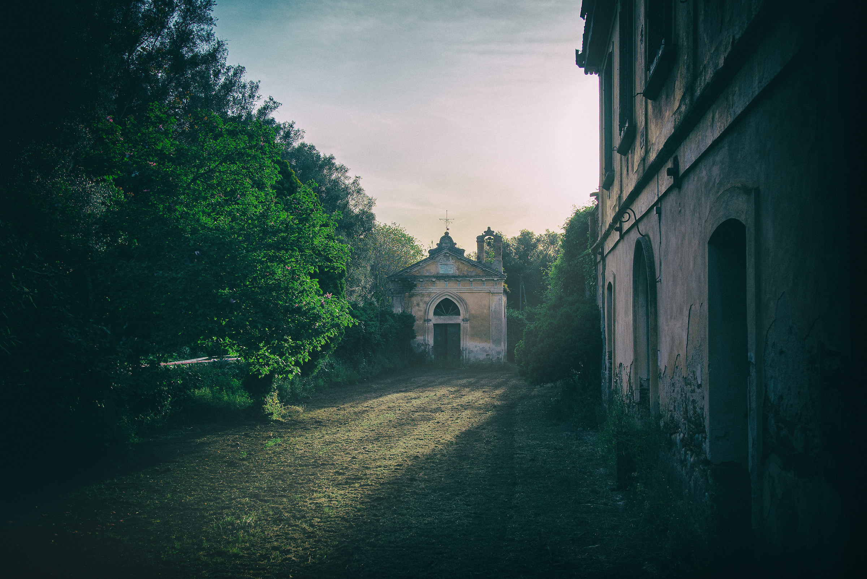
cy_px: 290
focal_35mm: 35
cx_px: 434
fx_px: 843
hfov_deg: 54.4
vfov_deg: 37.9
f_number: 5
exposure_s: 1/1000
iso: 160
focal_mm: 35
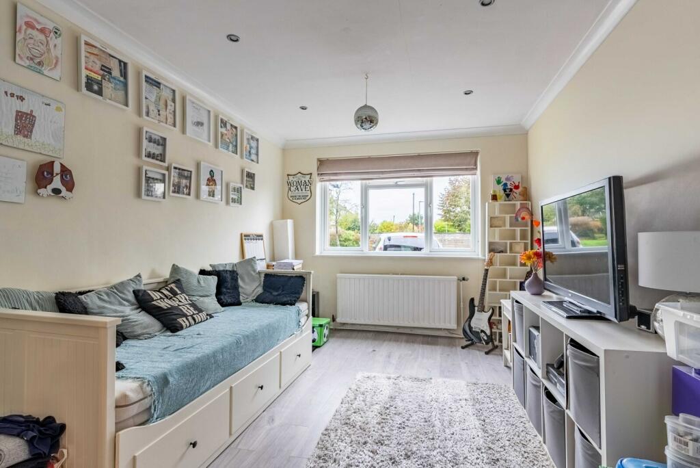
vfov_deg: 67.5
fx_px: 350
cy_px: 234
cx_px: 350
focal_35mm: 18
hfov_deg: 90.0
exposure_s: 1/800
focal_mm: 18
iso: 1000
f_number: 8
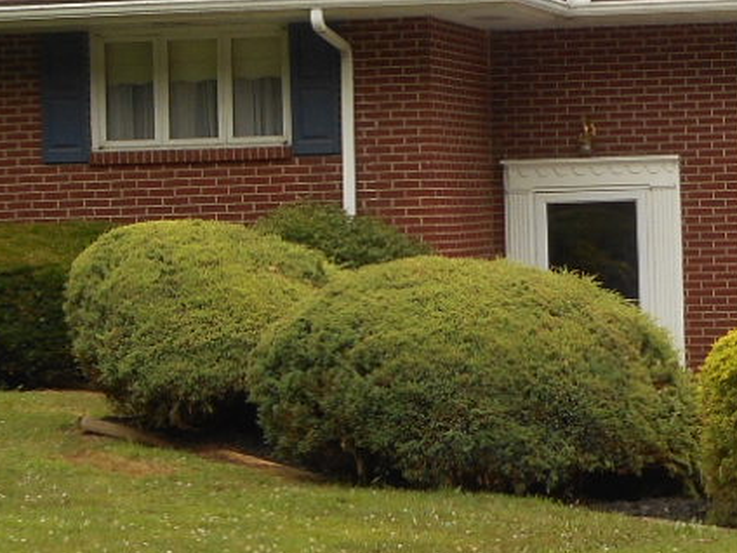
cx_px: 535
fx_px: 3130
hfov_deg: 13.4
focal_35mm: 147
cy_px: 191
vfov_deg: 10.1
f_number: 4.5
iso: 80
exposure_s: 1/100
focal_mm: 6.9
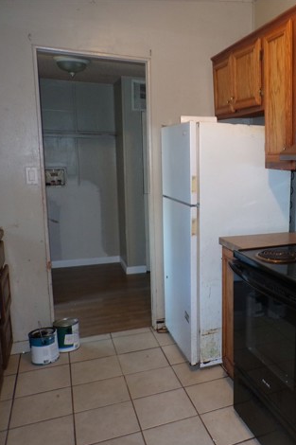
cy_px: 226
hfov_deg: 35.9
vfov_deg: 55.8
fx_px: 420
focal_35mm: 34
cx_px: 280
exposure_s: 1/17
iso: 200
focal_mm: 4.3
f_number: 3
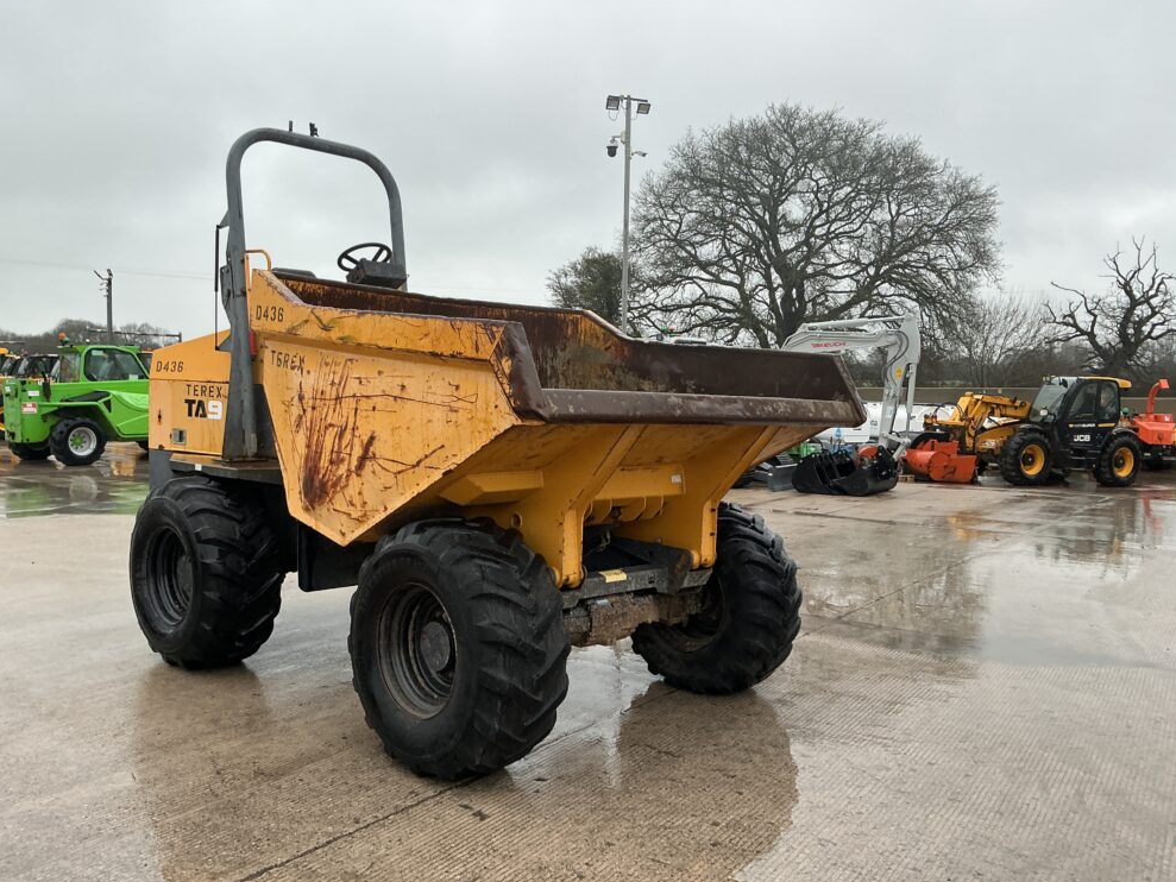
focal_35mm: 29
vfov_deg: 48.2
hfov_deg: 61.7
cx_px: 583
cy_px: 441
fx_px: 985
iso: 25
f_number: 1.8
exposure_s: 1/122
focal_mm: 3
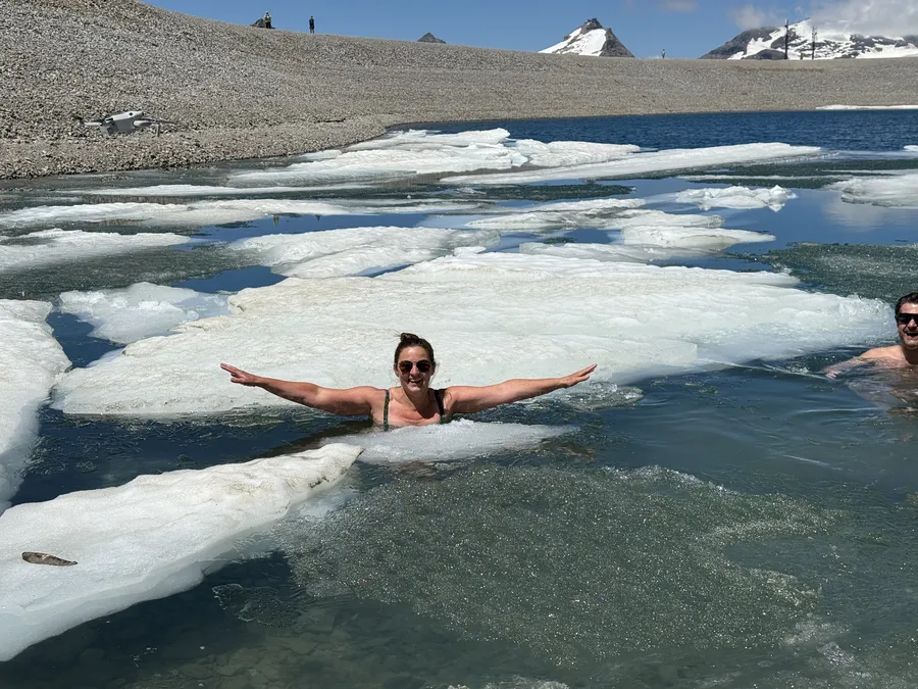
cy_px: 344
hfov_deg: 39.7
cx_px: 459
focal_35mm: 48
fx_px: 1273
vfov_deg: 30.3
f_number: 1.8
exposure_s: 1/11364
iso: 50
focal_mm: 6.8
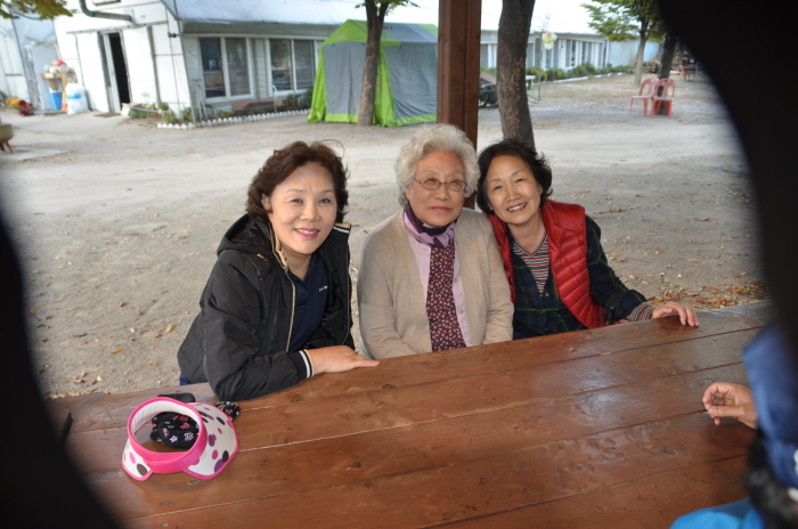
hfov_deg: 70.5
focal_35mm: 26
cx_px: 399
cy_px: 264
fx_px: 564
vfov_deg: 50.2
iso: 200
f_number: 2.8
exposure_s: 1/50
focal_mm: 17
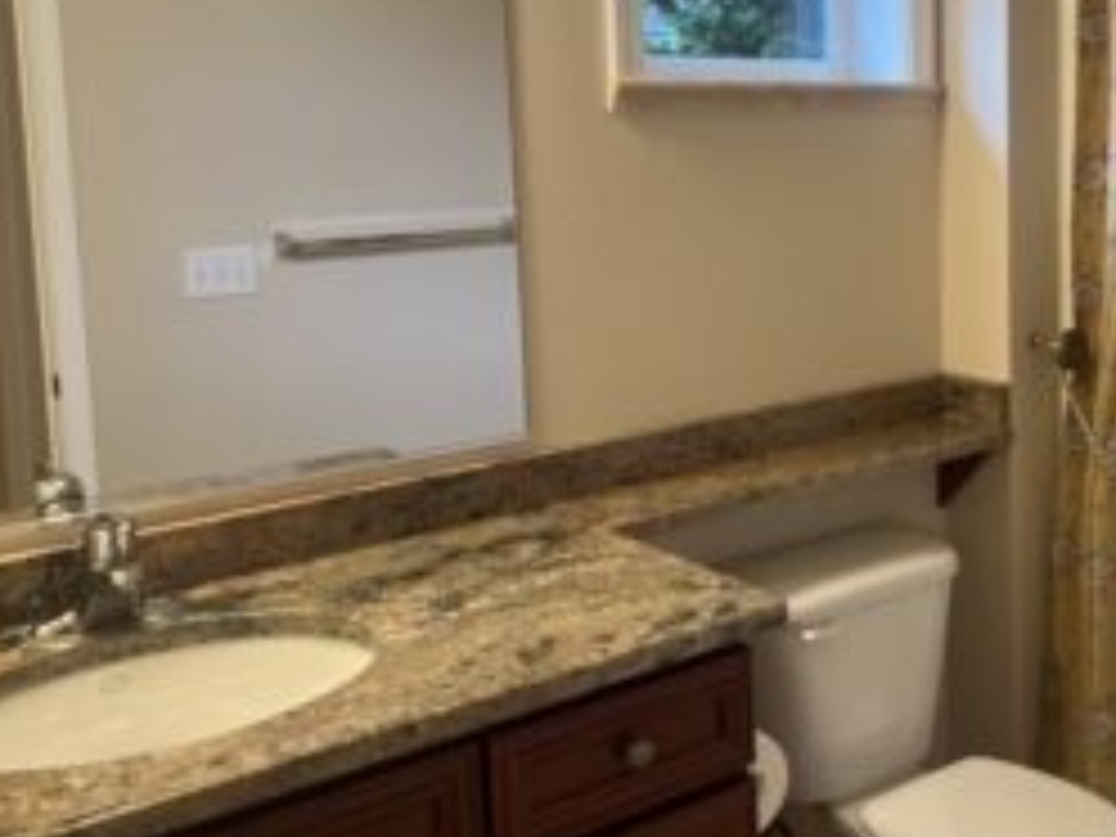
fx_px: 1354
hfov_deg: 43.2
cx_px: 855
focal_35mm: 42
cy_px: 284
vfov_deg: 34.1
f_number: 1.5
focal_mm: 5.7
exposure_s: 1/120
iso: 125
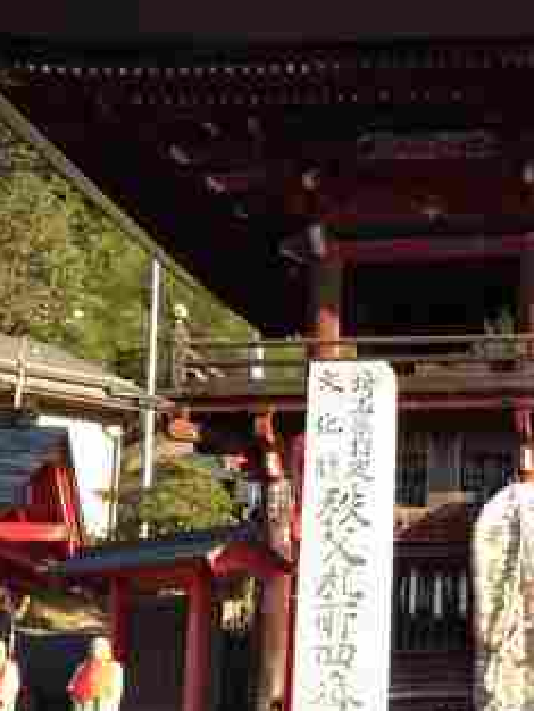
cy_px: 387
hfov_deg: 17.5
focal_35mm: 80
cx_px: 661
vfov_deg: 24.4
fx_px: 1644
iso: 50
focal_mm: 4.28
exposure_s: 1/225
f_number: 2.4
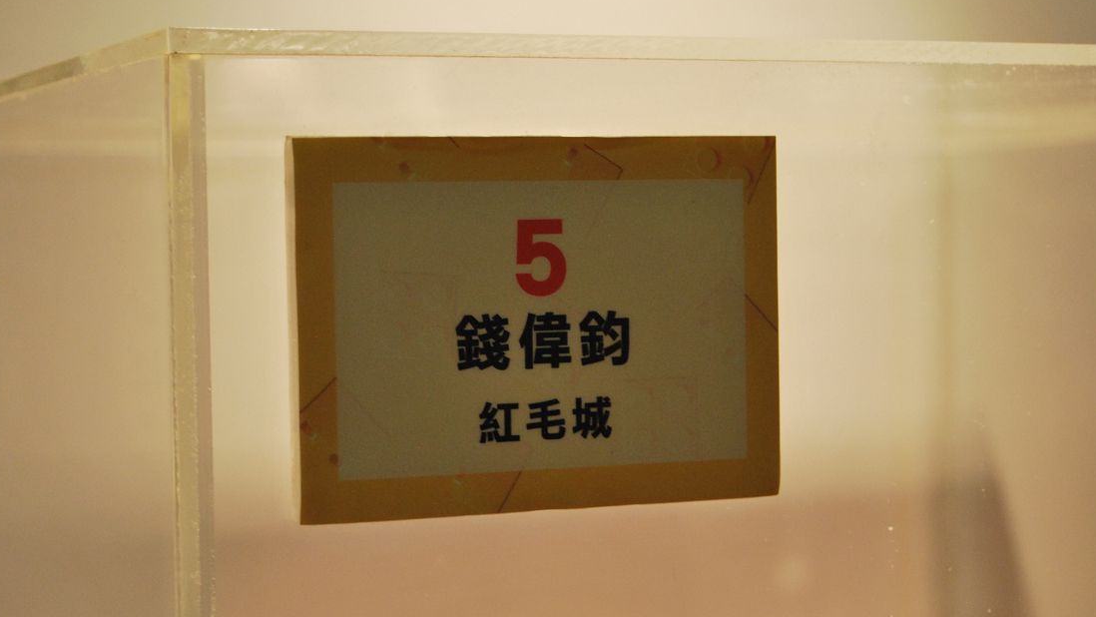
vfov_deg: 13.2
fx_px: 2661
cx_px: 524
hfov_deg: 23.3
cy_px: 358
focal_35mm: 92
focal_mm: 55
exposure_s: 1/15
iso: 800
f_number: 5.6
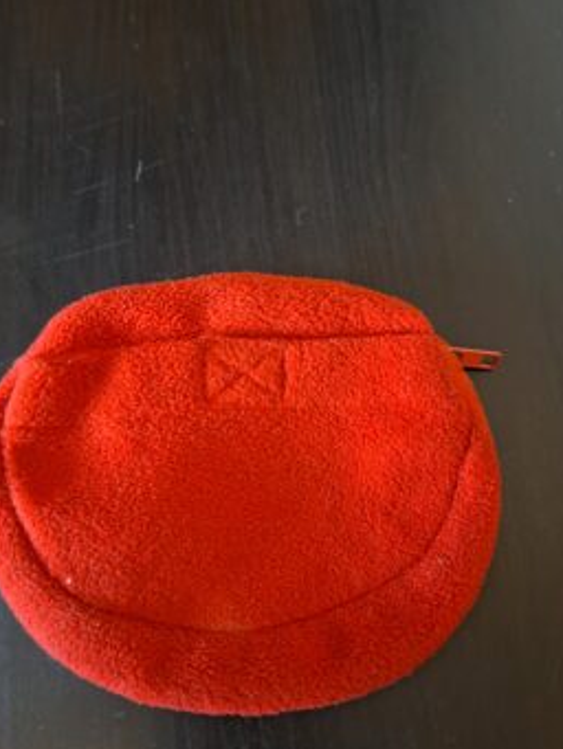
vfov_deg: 65.3
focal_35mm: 27
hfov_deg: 51.4
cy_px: 395
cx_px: 275
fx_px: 585
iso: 1000
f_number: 1.8
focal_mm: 5.54
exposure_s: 1/20
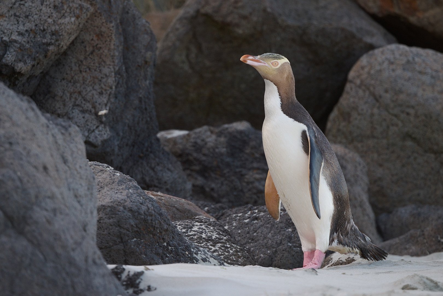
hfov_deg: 2.6
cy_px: 148
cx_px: 222
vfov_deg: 1.7
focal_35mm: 800
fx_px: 9844
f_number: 8
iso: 500
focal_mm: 800
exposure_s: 1/320
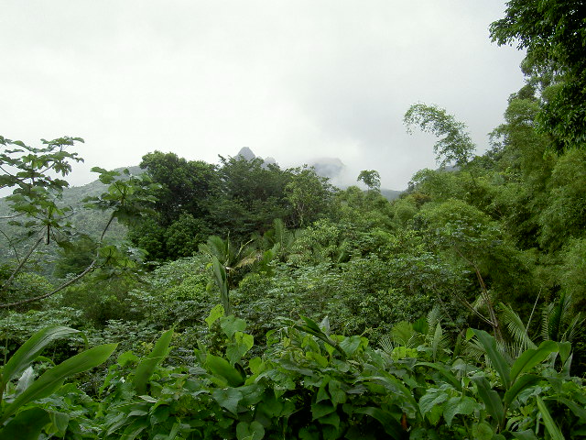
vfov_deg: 36.8
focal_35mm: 39
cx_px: 293
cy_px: 220
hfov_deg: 47.9
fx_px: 660
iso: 100
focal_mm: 8
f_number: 4.7
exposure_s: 1/238
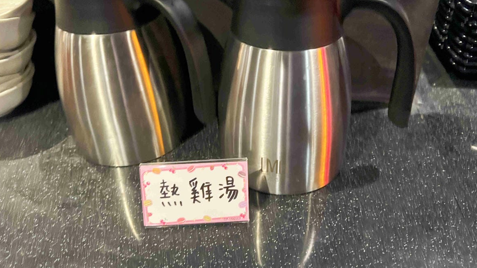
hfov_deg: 66.1
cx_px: 239
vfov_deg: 39.9
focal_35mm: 29
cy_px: 102
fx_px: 367
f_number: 1.5
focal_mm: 5.7
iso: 500
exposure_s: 1/30
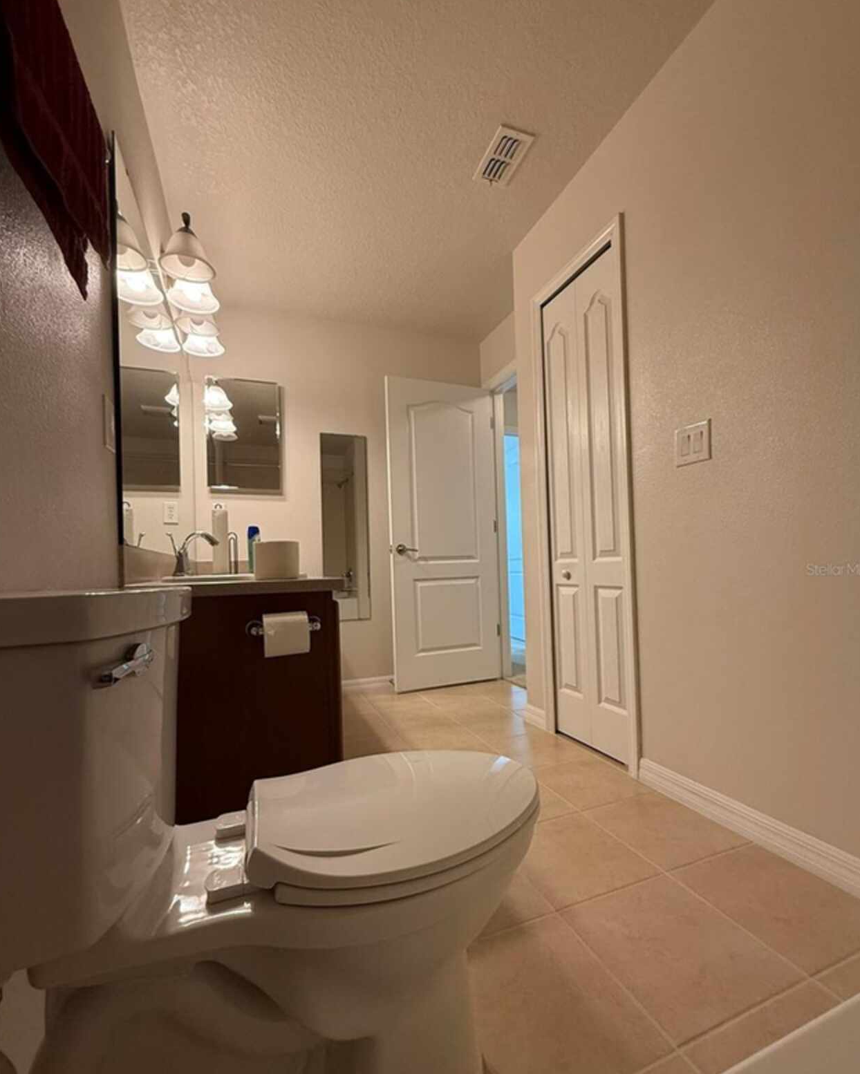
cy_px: 569
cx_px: 433
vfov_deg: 96.7
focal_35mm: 15
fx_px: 477
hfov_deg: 84.1
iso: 200
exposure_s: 1/60
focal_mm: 2.22
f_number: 2.2
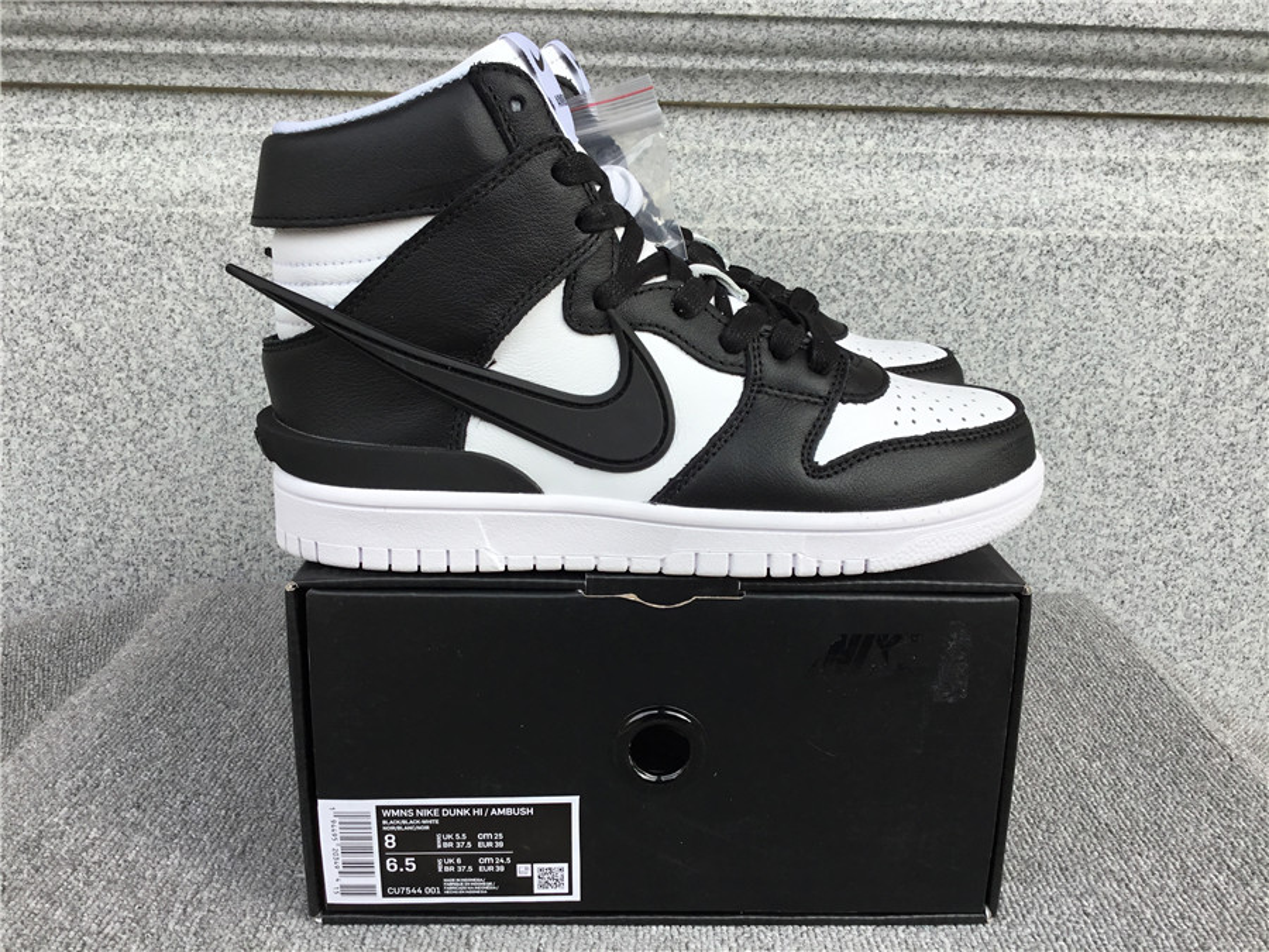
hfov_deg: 58.4
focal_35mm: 31
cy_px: 476
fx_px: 1136
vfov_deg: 45.4
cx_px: 634
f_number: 2.4
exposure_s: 1/369
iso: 25
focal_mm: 3.3
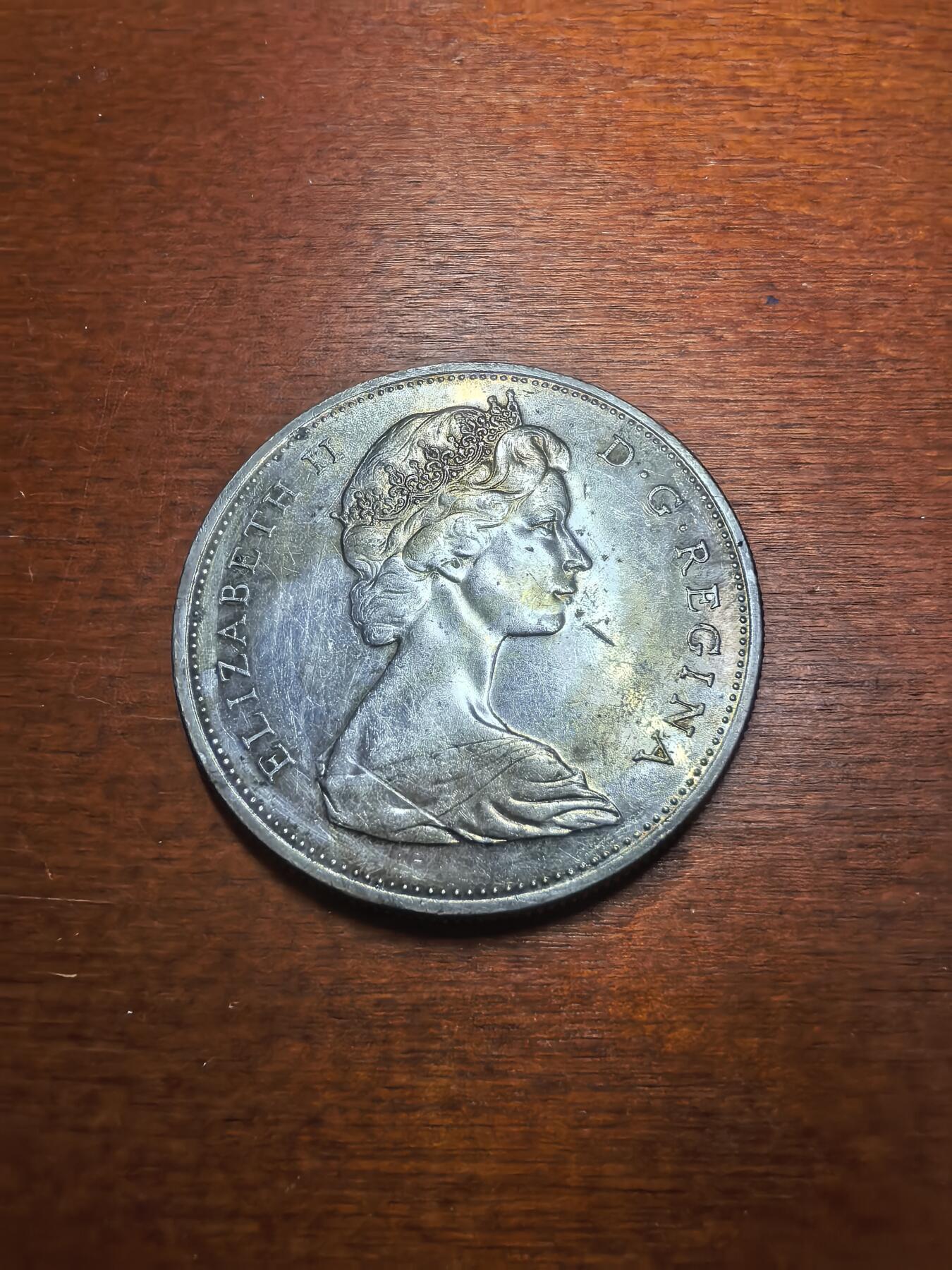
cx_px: 476
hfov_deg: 56.8
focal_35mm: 24
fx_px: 880
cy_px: 635
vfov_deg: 71.6
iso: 64
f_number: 2.2
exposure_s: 1/100
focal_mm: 1.68
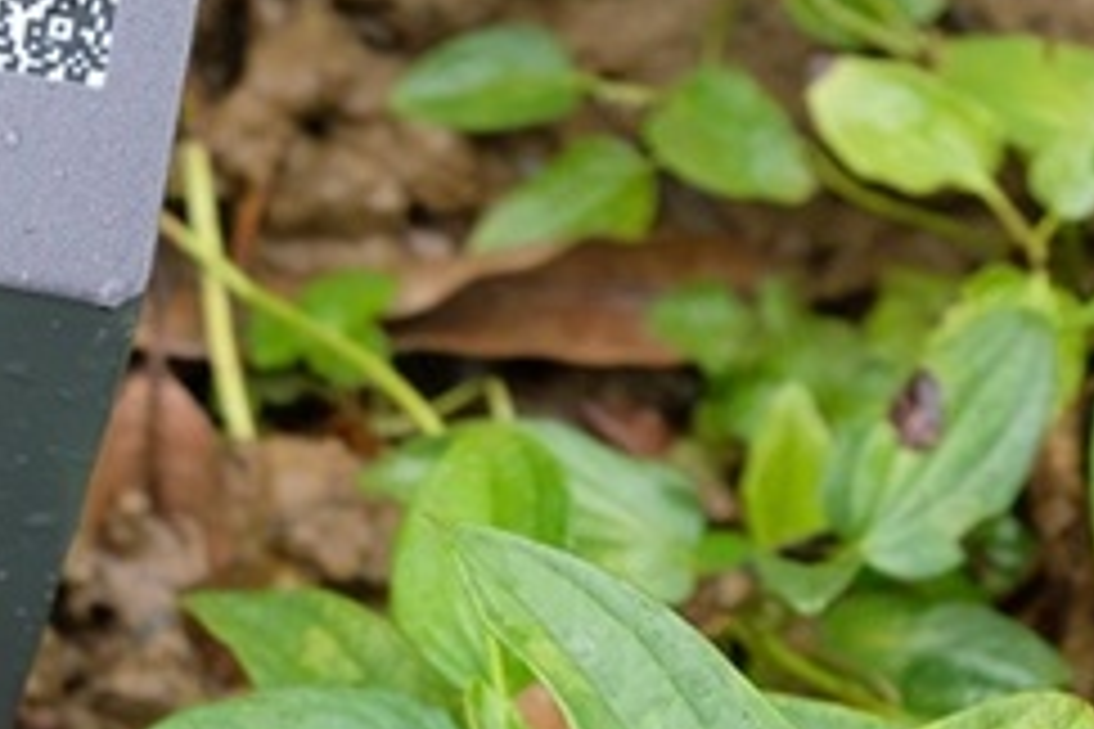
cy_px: -189
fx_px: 3403
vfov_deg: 11.9
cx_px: -774
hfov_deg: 15.9
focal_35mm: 112
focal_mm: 21.4
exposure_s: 1/125
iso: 200
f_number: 5.6
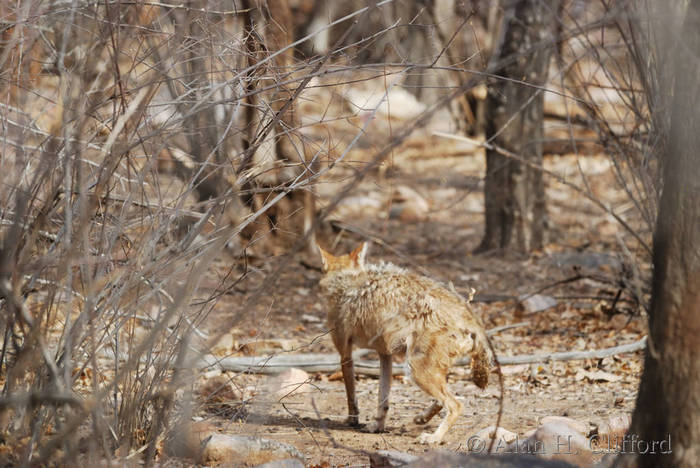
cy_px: 234
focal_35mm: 495
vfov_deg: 2.8
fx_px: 9633
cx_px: 350
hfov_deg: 4.2
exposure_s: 1/400
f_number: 5.6
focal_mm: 330
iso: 450
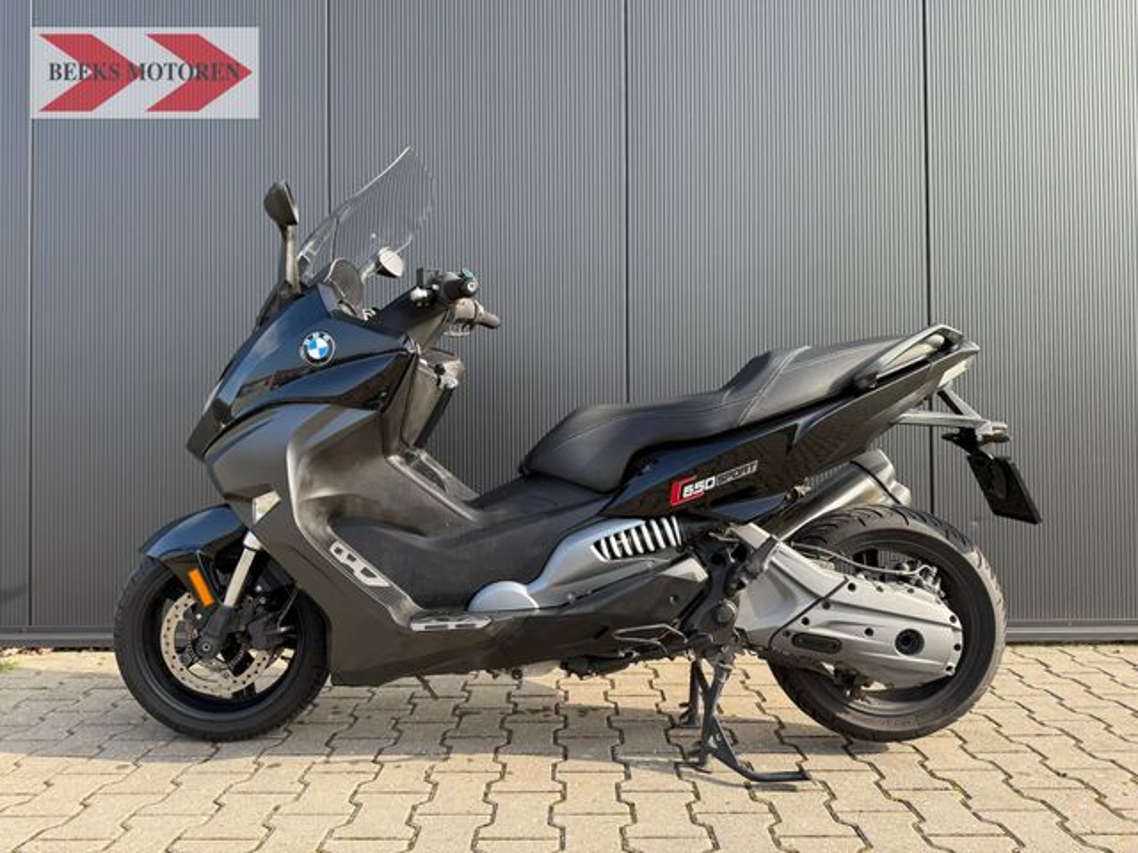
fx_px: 789
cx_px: 569
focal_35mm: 24
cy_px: 426
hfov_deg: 71.6
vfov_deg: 56.8
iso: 80
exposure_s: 1/780
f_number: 1.78
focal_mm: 6.76
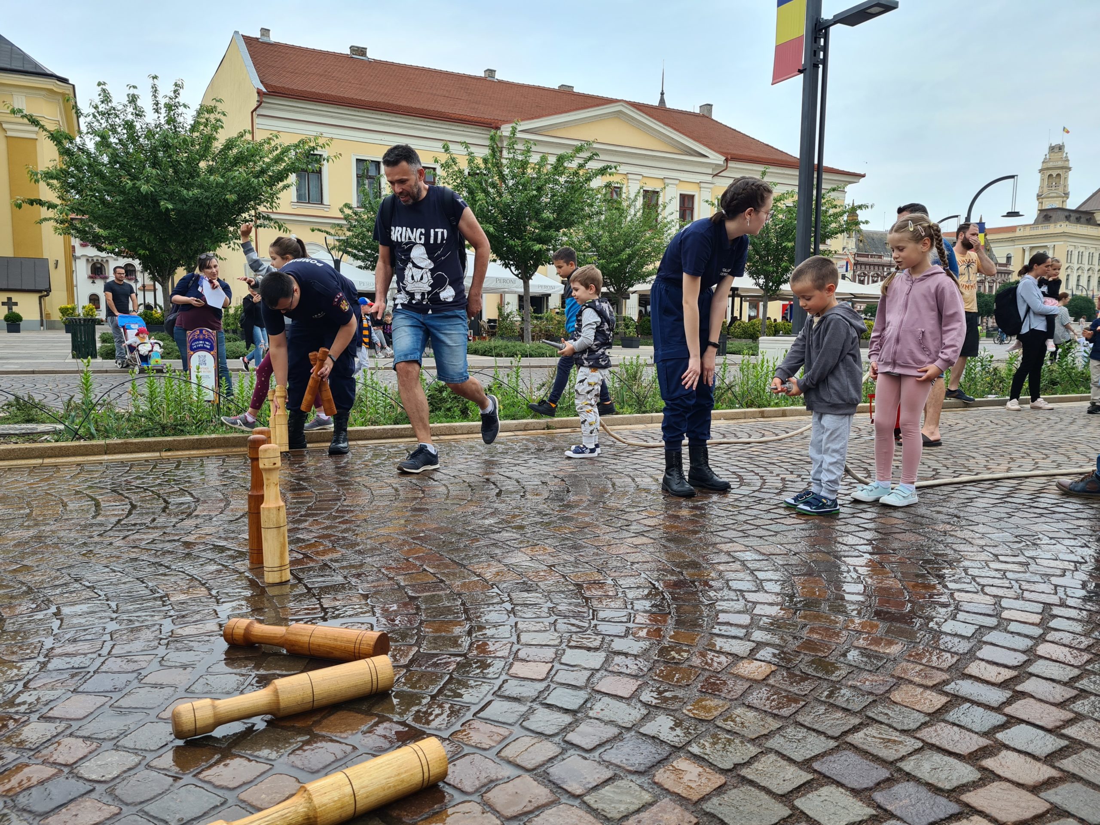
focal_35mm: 26
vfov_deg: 53.1
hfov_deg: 67.3
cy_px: 412
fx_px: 826
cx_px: 550
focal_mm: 5.4
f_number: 1.8
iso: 50
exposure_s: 1/772
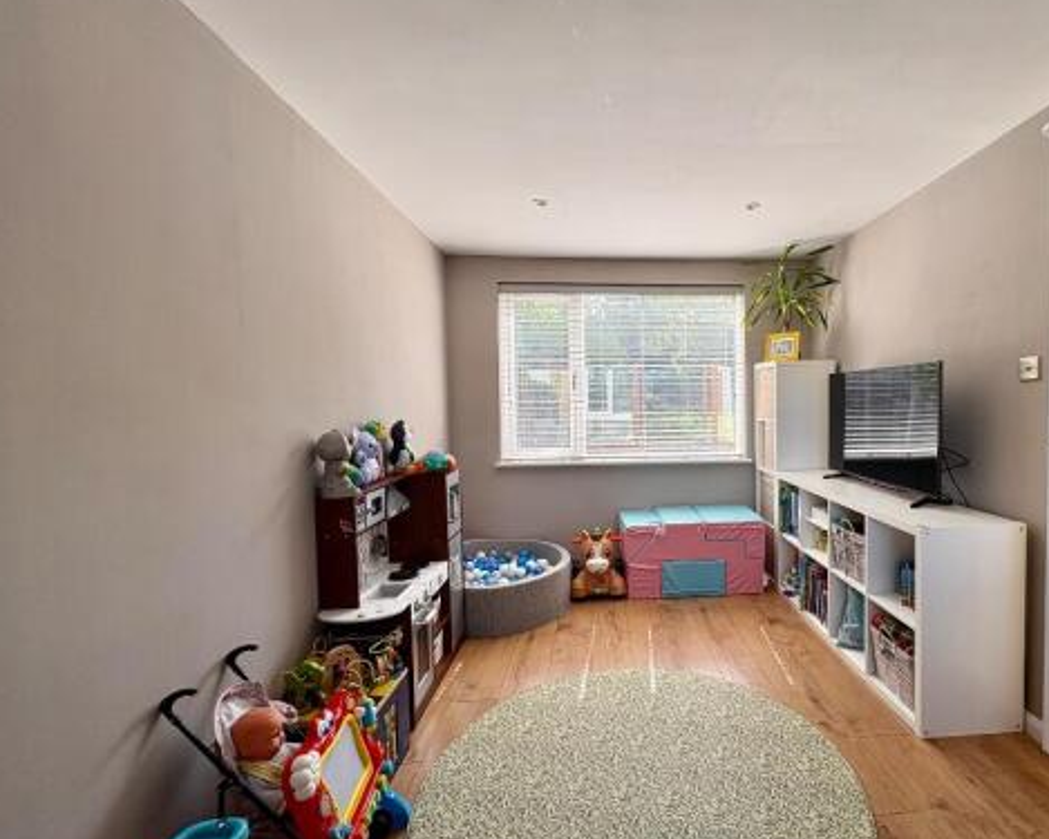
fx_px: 528
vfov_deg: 77.0
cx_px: 634
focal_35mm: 17
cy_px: 422
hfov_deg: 88.4
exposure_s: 1/112
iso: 40
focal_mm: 2.22
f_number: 2.2
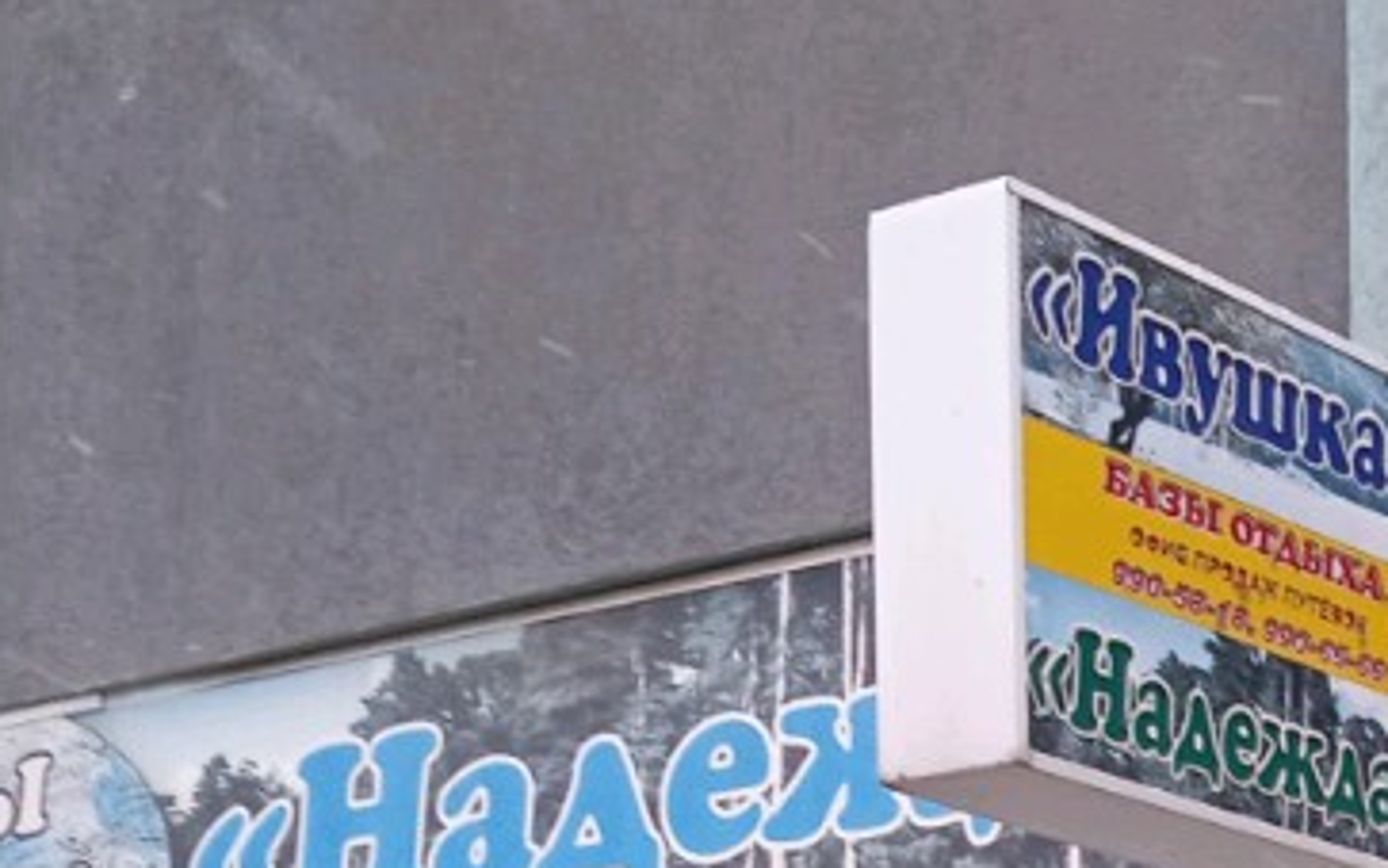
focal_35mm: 109
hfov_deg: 17.9
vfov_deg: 11.3
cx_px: 1803
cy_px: 1472
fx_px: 4124
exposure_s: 1/50
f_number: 2.2
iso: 185
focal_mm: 3.43
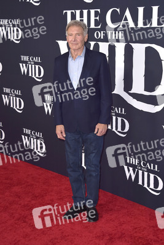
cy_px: 122
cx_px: 82
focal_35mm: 58
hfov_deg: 23.4
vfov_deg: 34.5
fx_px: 396
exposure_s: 1/250
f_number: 7.1
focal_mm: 58
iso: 400
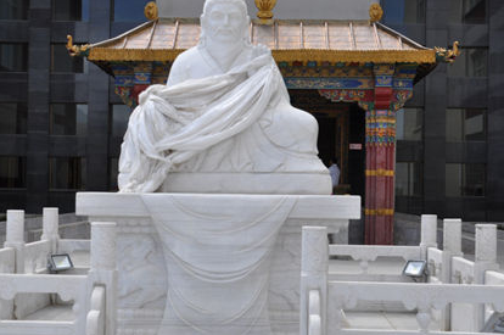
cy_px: 169
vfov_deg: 20.9
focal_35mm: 65
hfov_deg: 31.0
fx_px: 909
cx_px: 231
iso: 200
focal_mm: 28
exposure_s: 1/320
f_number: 9
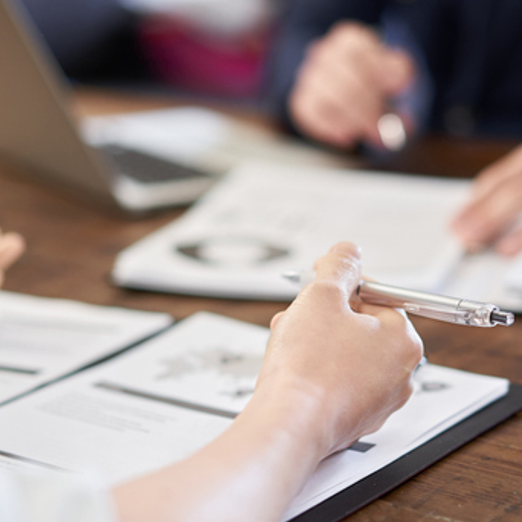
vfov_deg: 17.6
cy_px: 297
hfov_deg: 17.6
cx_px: 275
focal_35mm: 99
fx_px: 1689
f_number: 1.8
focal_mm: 55
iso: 250
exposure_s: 1/80
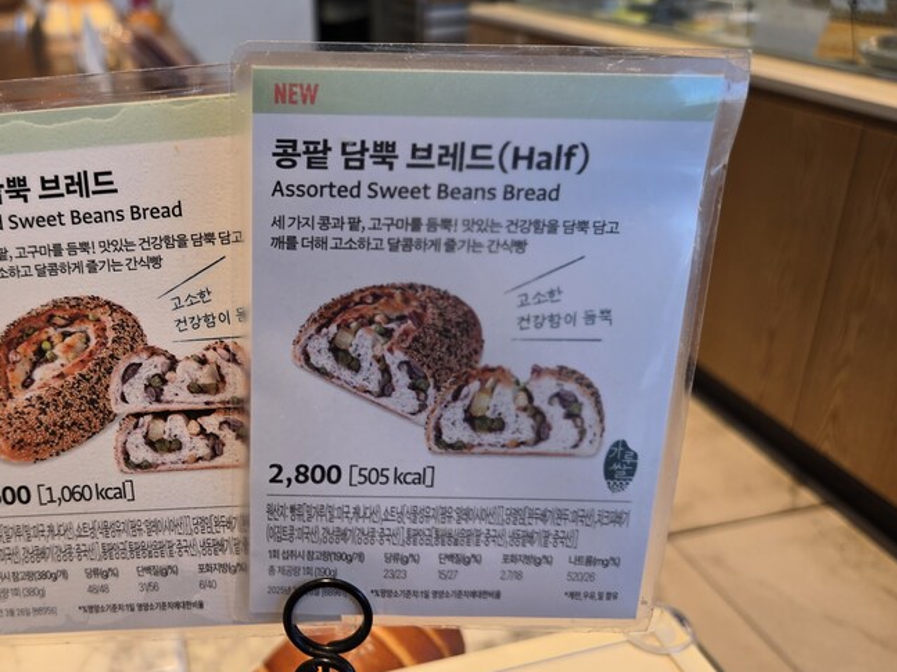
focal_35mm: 32
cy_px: 375
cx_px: 283
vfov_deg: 44.1
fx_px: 829
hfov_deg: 55.4
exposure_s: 1/120
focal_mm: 5.4
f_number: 1.8
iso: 25
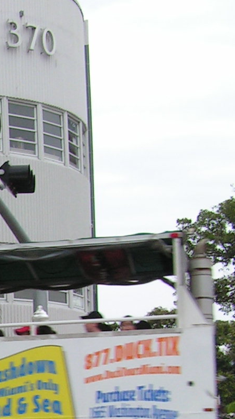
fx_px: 1308
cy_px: 408
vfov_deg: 17.8
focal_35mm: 118
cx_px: -249
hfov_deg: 9.5
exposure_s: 1/125
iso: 50
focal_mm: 6.3
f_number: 5.6
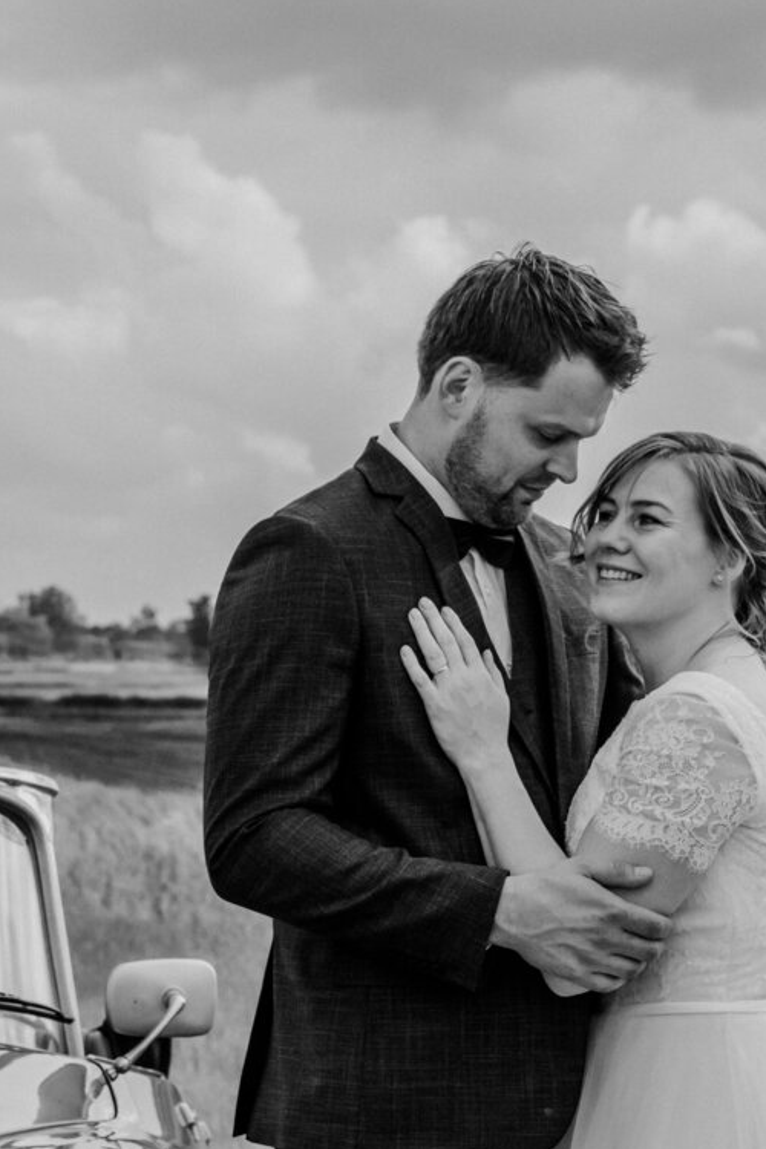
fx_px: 4213
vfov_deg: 15.5
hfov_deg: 10.4
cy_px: 441
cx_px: 340
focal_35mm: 132
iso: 500
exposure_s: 1/1250
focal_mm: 55
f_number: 7.1
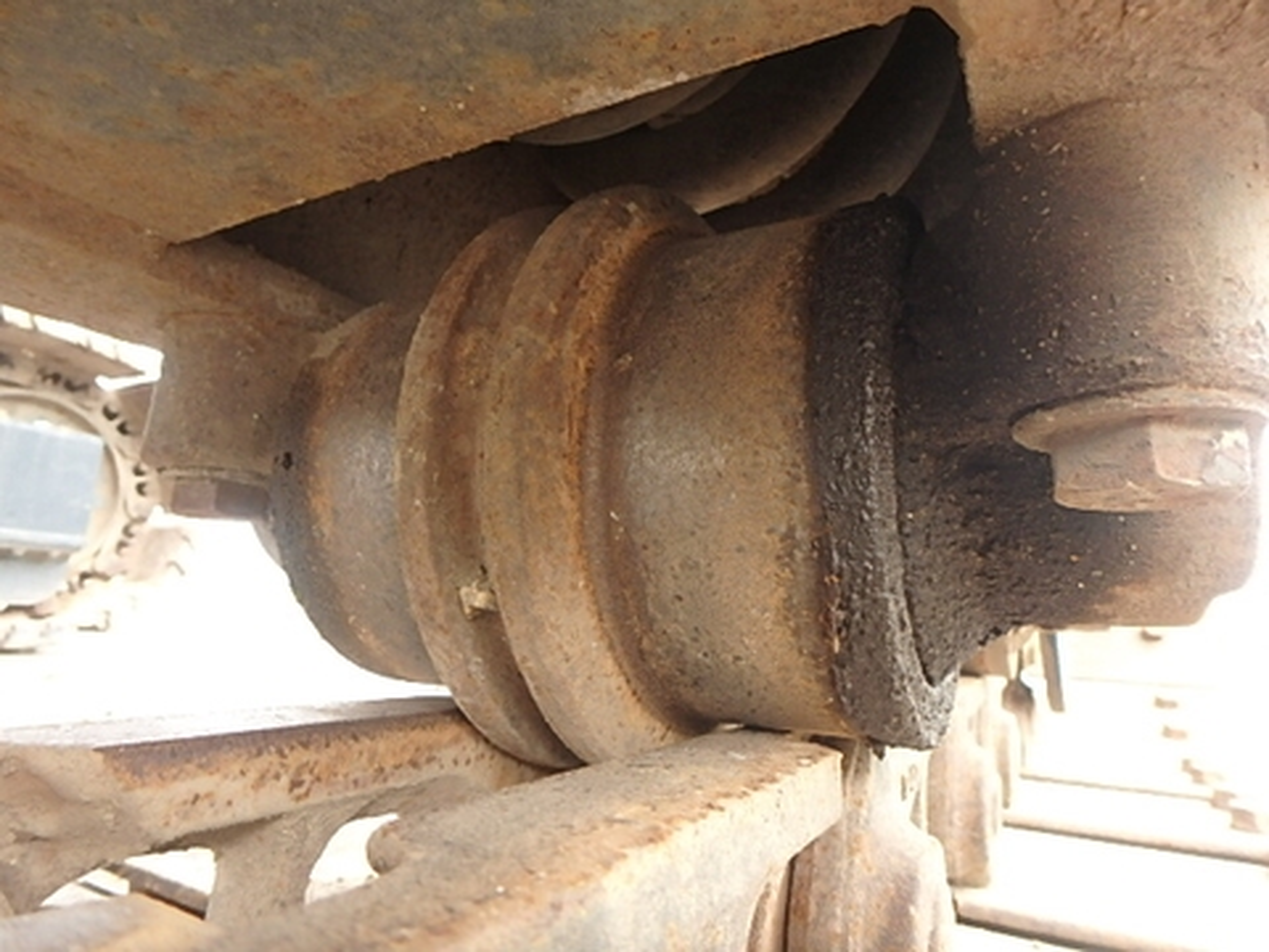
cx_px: 634
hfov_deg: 79.0
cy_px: 476
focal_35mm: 21
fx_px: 770
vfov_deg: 63.4
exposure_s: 1/30
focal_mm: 3.7
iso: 250
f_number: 3.5
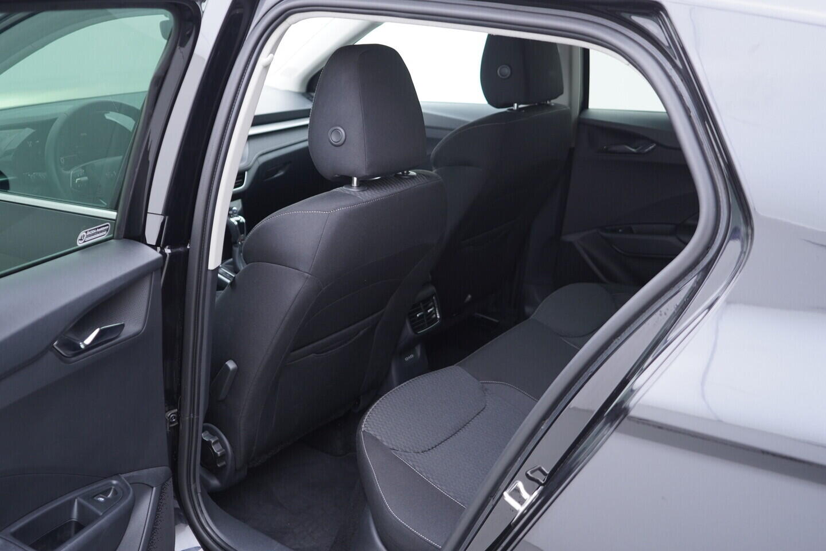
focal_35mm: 36
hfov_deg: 53.1
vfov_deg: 36.9
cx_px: 413
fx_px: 826
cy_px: 276
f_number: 2.8
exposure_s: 1/40
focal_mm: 24
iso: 320
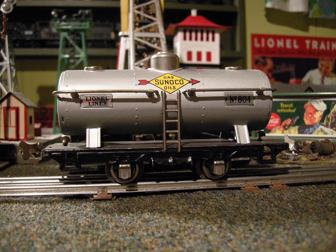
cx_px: 168
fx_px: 340
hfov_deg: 52.6
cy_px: 126
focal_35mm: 35
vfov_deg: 40.7
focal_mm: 7.5
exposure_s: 1/14.6
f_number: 2.7
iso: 400
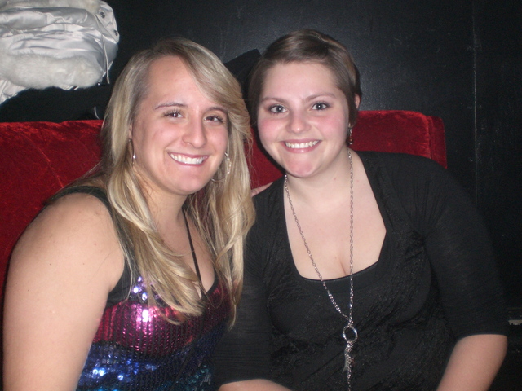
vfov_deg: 37.7
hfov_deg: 49.0
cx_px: 261
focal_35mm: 38
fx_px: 573
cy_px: 196
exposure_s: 1/60
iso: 200
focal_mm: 6.3
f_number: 3.1
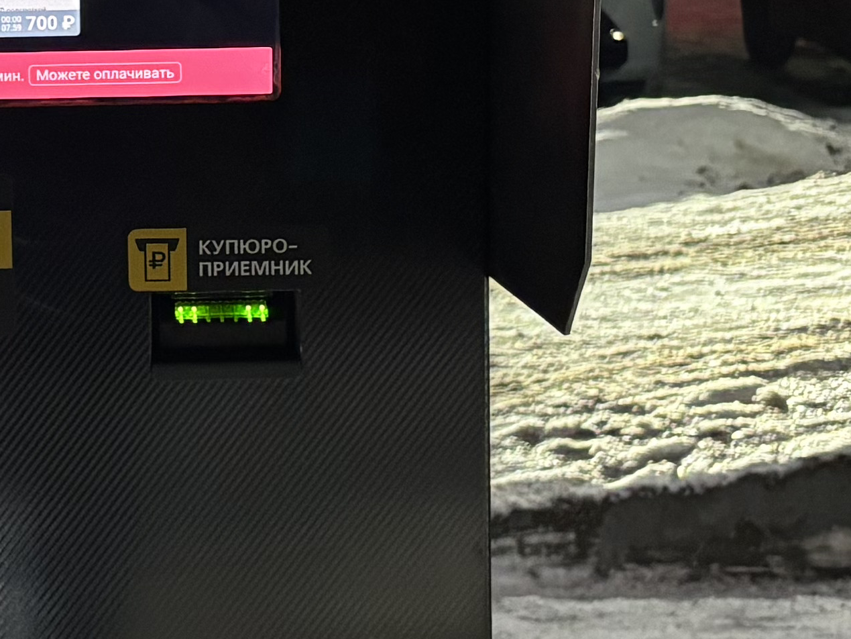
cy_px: 201
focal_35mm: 117
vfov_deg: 12.6
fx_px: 2877
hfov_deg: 16.6
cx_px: 53
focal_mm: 5.96
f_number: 1.6
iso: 200
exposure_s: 1/50
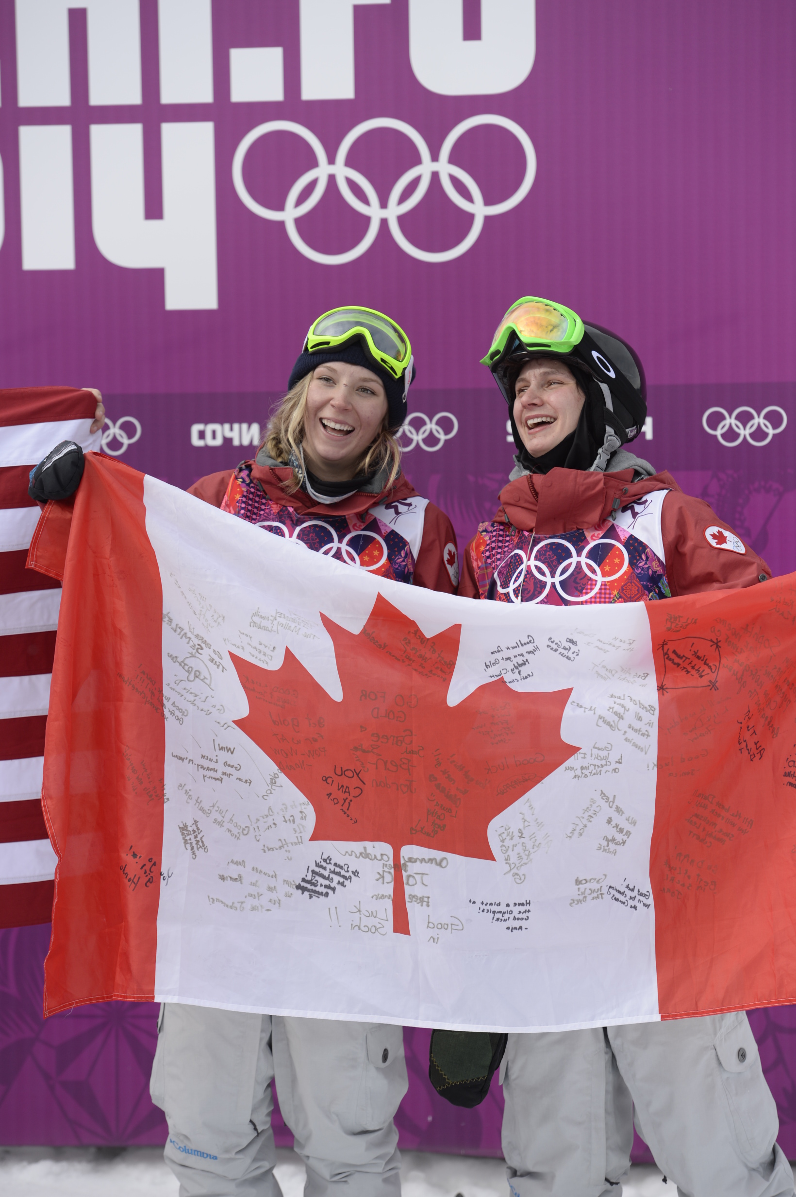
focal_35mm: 135
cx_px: 398
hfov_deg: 10.1
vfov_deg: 15.2
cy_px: 598
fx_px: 4482
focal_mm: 135
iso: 200
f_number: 4.5
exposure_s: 1/1600
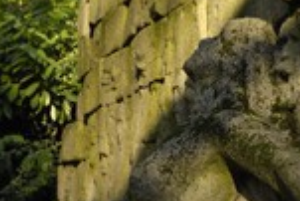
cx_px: 241
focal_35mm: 129
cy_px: 135
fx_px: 1079
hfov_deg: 15.7
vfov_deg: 10.6
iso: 100
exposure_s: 1/80
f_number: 5
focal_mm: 31
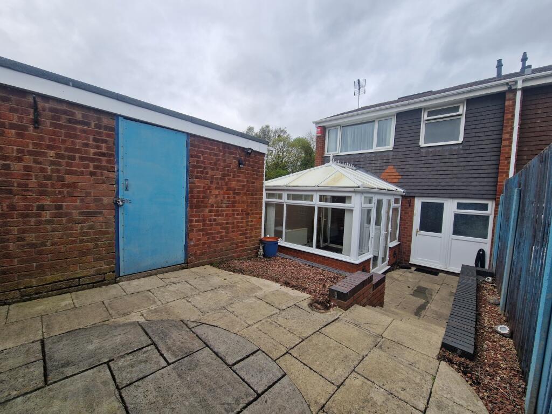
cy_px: 207
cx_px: 276
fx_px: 207
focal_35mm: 13
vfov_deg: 89.9
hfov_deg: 106.2
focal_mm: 2.2
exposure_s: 1/1384
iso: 50
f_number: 2.2
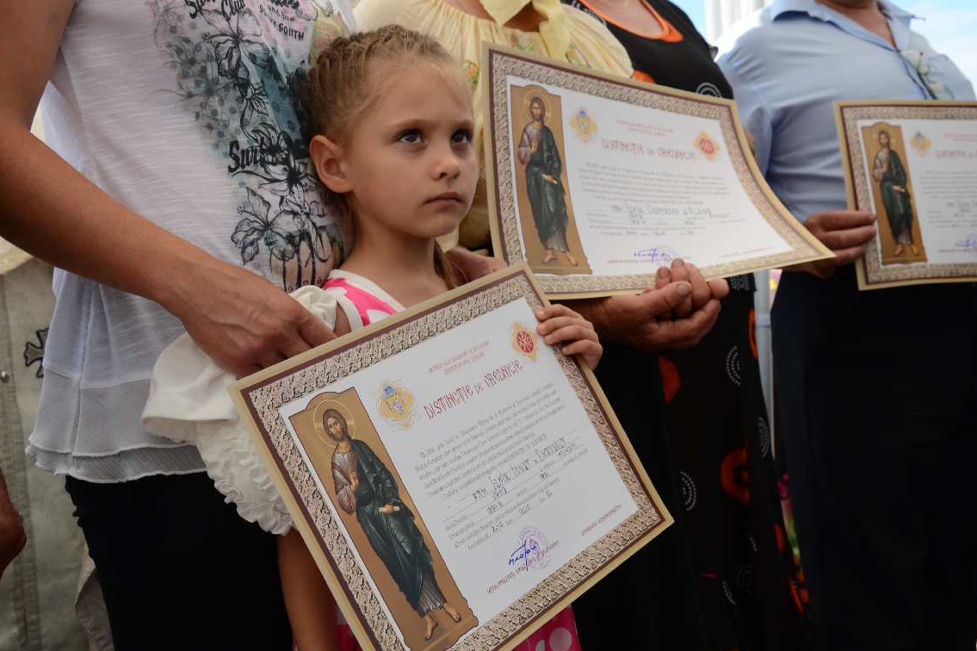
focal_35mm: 56
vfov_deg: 24.4
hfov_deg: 35.9
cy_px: 344
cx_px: 499
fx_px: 1506
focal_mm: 35
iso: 100
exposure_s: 1/100
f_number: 8
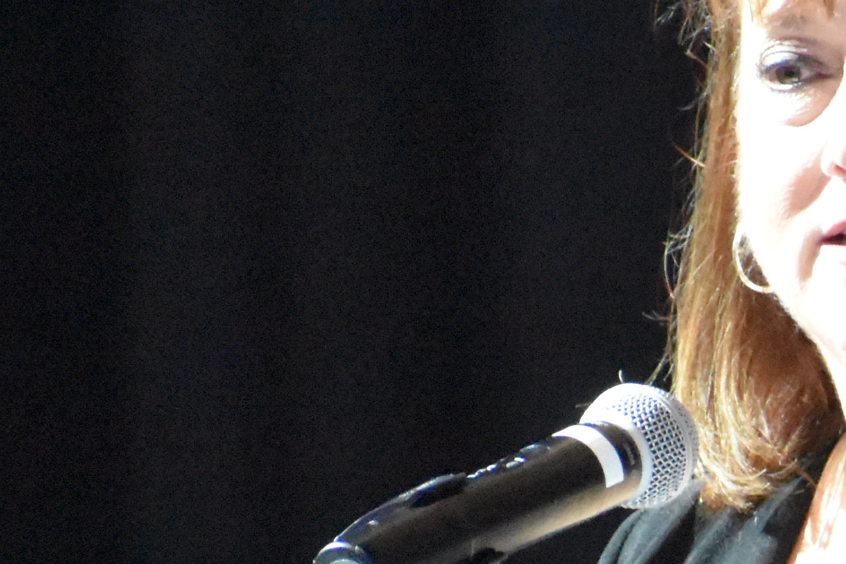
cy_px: 632
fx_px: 42410
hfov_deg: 1.1
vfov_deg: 0.8
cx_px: 829
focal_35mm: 1805
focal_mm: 300
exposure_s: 1/125
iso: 12800
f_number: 6.3
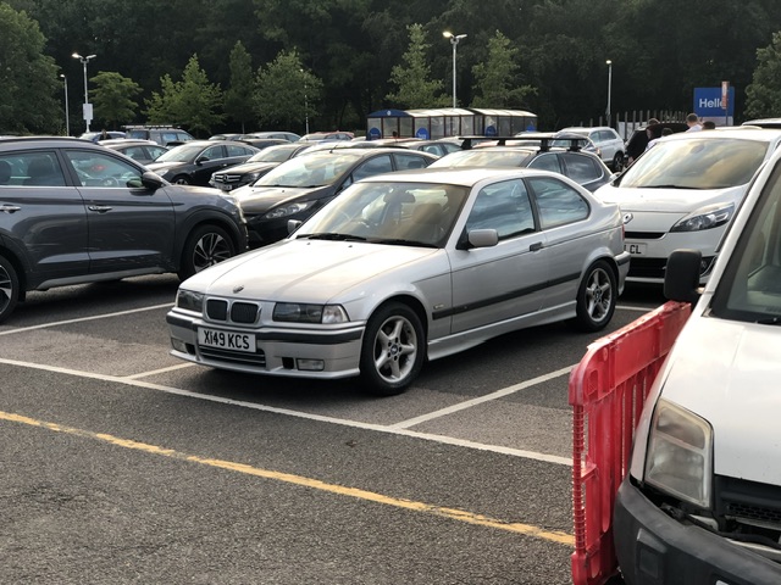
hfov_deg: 33.8
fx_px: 1286
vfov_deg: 25.7
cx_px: 390
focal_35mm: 57
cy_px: 292
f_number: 2.8
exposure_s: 1/120
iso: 64
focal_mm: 6.6
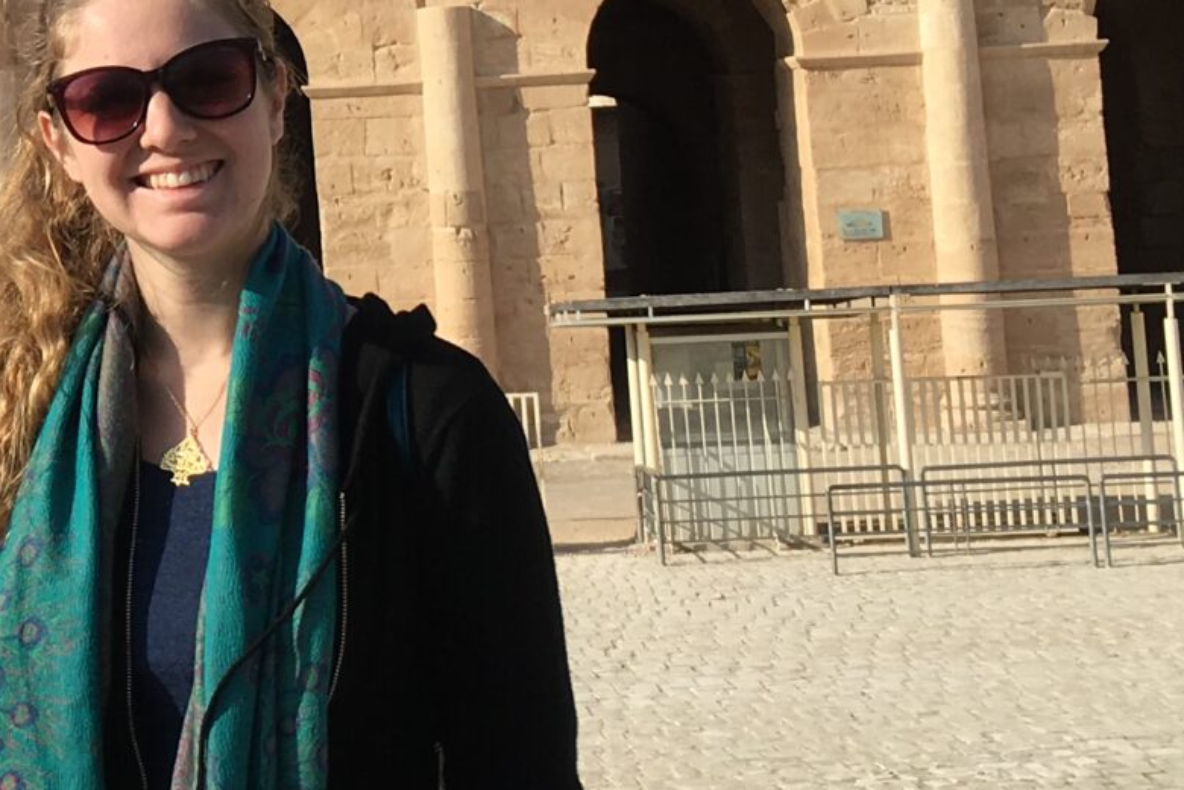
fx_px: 3256
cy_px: -49
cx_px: -202
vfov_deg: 13.6
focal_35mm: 99
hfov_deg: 19.5
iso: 25
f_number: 2.2
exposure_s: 1/1538
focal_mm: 4.15
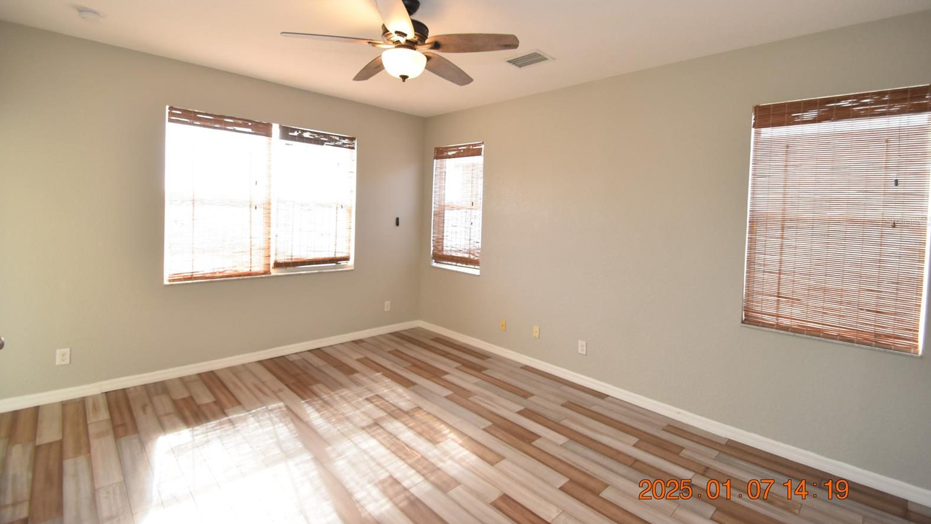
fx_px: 395
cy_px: 221
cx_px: 464
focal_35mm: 16
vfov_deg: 66.7
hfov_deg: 99.4
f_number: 4.5
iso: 800
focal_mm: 10
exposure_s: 1/80
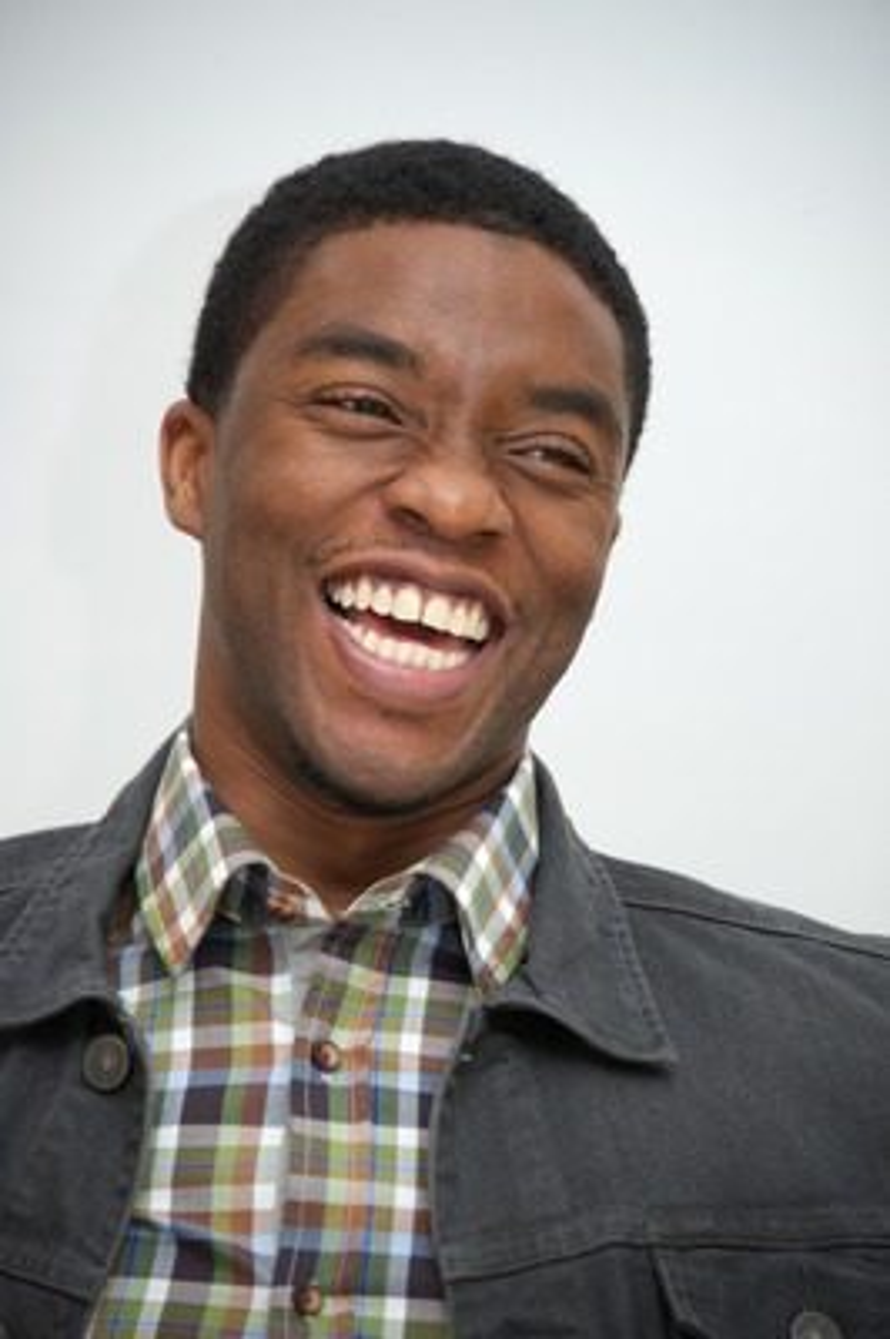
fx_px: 9286
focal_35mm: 250
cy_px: 670
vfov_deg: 8.2
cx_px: 445
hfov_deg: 5.5
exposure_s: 1/60
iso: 800
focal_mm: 250
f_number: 5.6
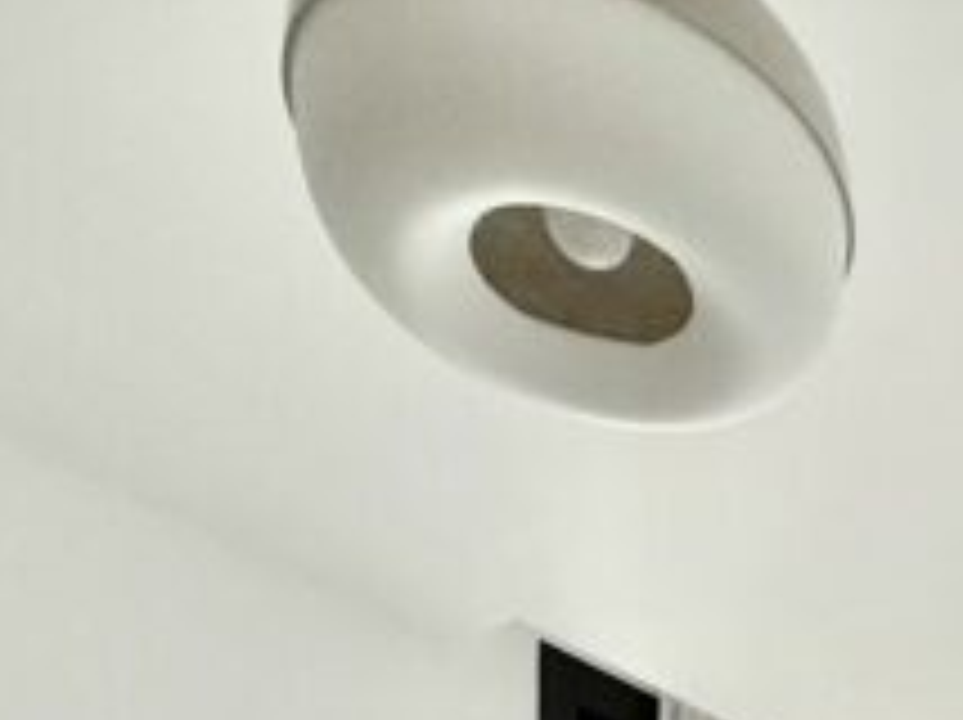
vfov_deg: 14.5
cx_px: 1359
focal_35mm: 67
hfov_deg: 24.1
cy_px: 1714
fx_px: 1862
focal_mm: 2.22
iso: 50
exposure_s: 1/284
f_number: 2.2
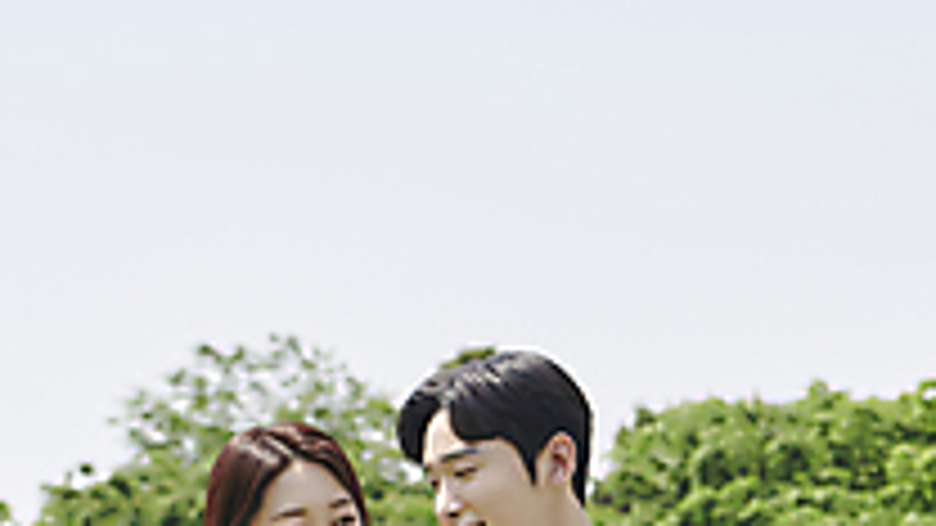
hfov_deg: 14.4
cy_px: 495
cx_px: 412
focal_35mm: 149
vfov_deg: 8.1
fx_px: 3698
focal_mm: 62
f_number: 5
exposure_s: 1/500
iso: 160
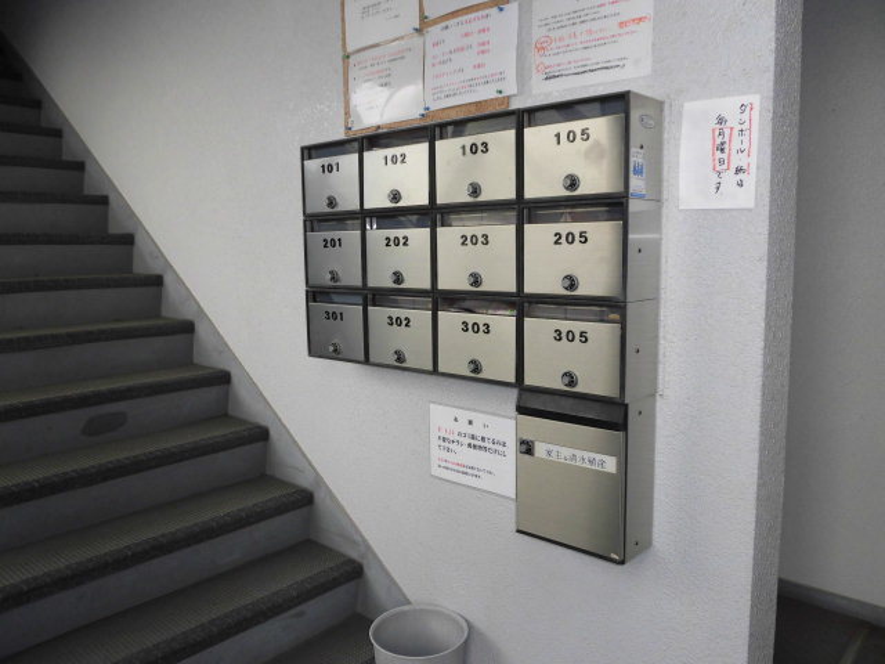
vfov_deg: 49.7
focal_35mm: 28
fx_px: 716
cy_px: 332
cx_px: 442
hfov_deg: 63.4
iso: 100
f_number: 3.3
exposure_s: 1/100
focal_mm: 4.98
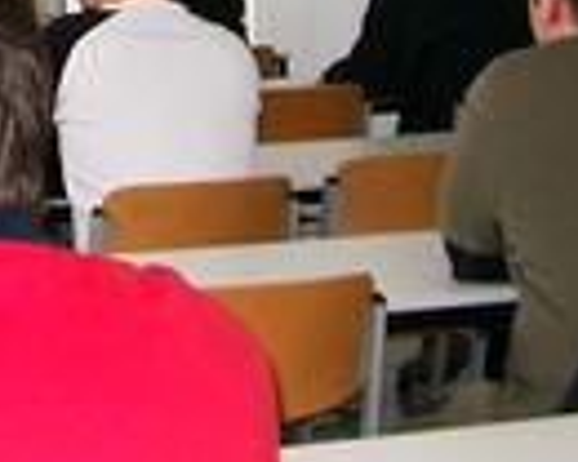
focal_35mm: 178
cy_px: -164
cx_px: -396
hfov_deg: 10.3
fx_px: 3045
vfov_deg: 8.5
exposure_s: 1/60
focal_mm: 7.6
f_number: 2.6
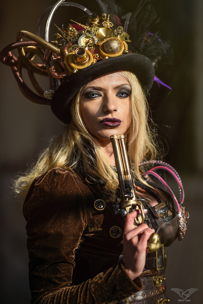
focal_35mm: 135
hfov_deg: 10.2
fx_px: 1141
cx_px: 102
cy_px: 152
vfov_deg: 15.2
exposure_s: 1/2500
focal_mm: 135
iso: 64
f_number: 2
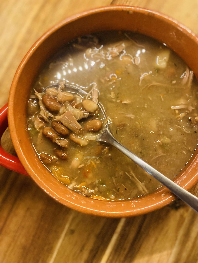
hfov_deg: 53.1
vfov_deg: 67.3
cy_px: 132
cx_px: 99
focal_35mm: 26
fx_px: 198
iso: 500
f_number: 1.8
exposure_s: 1/40
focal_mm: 4.25
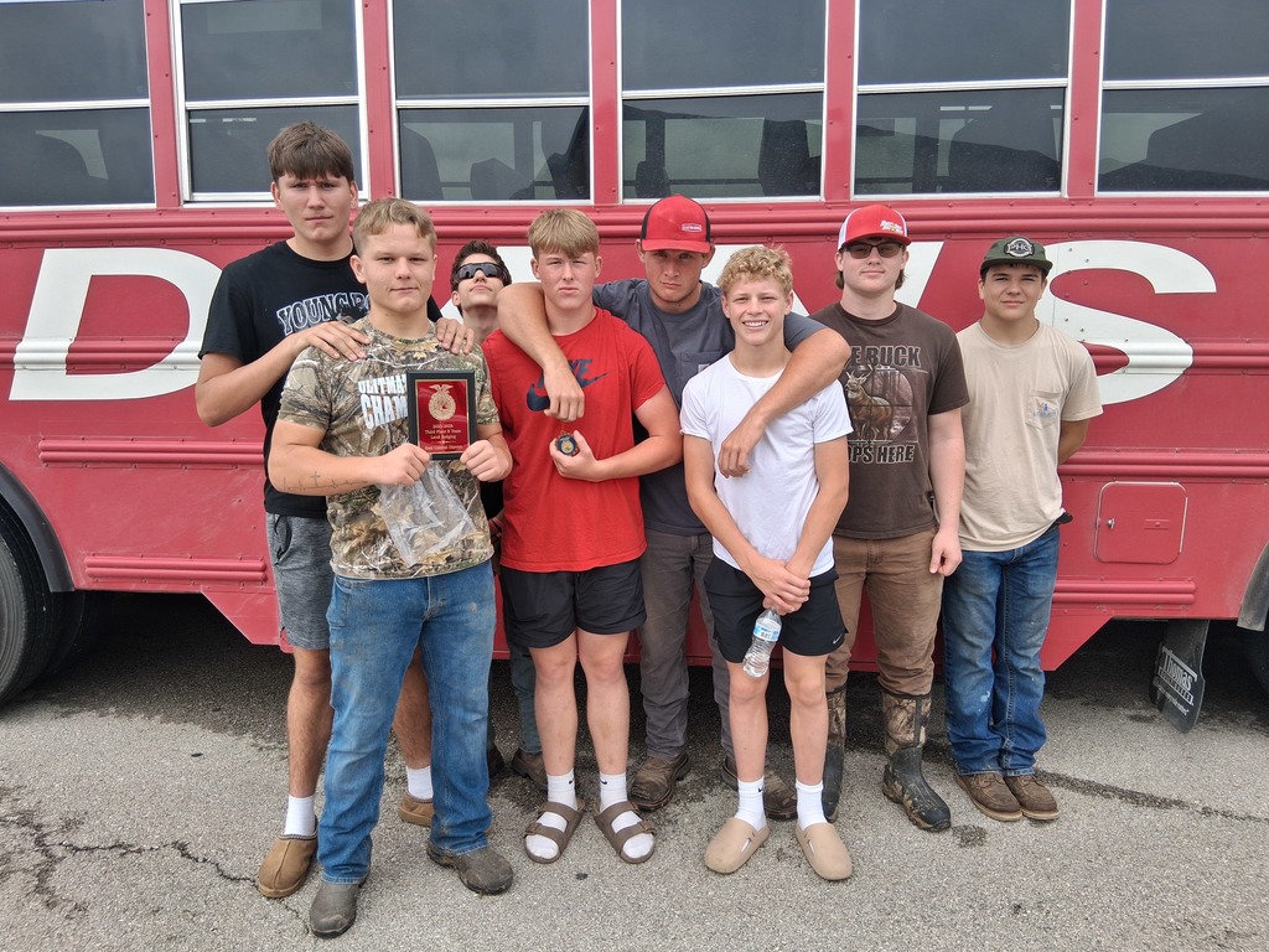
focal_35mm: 26
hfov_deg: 67.3
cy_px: 476
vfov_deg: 53.1
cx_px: 634
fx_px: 953
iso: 25
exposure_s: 1/184
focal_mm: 3.98
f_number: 1.8
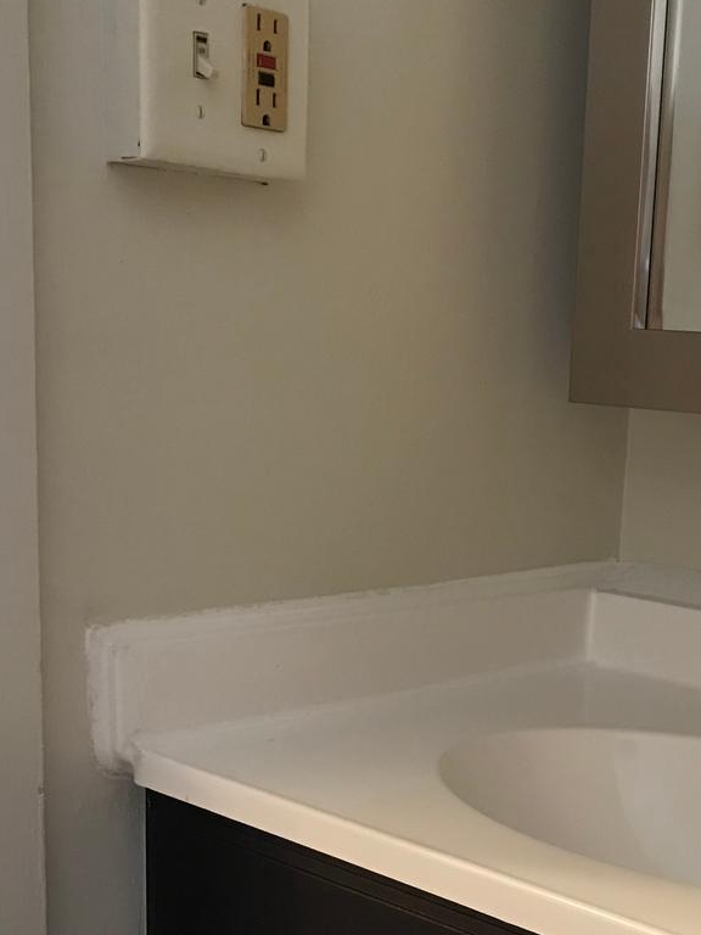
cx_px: 556
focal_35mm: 56
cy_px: 730
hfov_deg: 25.7
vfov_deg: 33.5
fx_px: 1512
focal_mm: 3.99
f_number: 1.8
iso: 80
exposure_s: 1/15
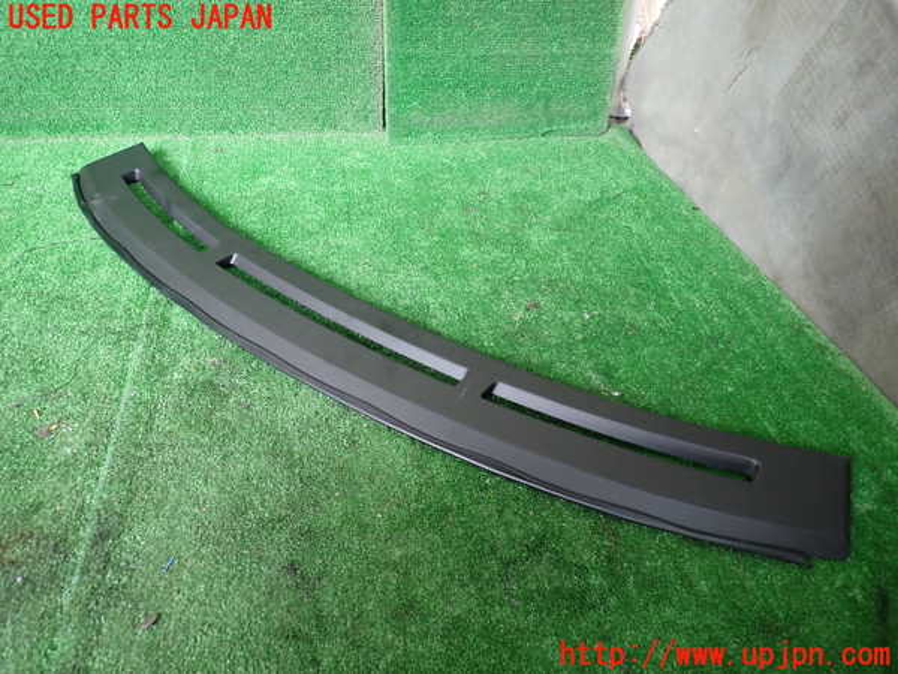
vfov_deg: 54.9
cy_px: 337
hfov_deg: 69.4
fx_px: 649
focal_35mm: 25
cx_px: 449
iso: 200
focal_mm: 4.5
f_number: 2
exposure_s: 1/50
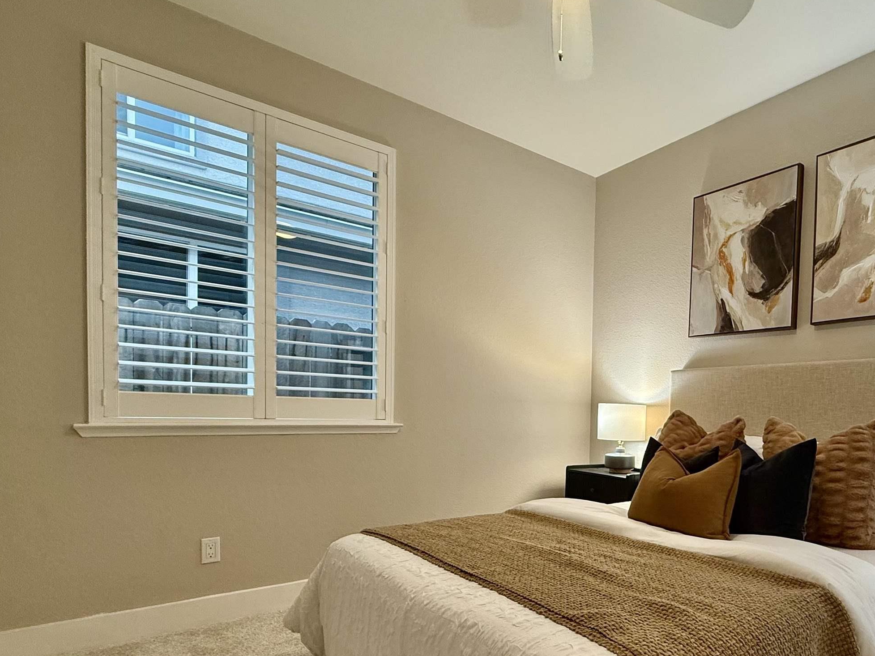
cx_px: 611
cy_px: 432
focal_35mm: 22
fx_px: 556
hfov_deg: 73.1
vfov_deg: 59.8
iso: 200
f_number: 2.2
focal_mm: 2.22
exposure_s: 1/120
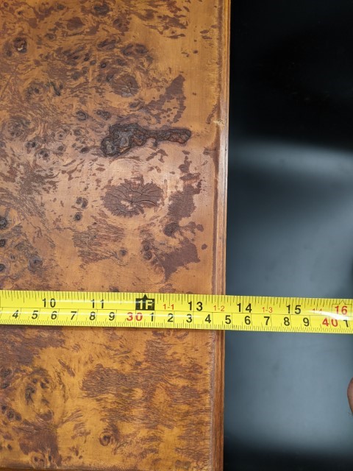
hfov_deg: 51.4
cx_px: 176
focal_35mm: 27
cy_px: 236
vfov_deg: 65.3
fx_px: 367
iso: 59
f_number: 1.8
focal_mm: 4.44
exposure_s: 1/140
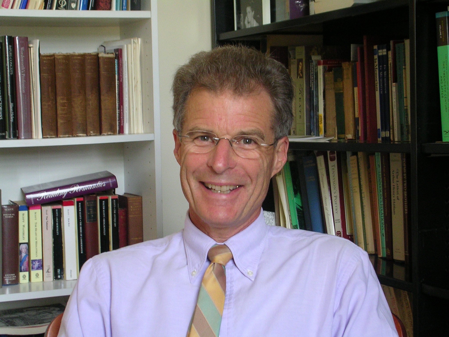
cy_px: 168
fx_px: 1051
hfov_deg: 24.1
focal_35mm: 81
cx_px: 224
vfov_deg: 18.2
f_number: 4
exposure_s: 1/6.2
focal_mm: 12.3
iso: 122
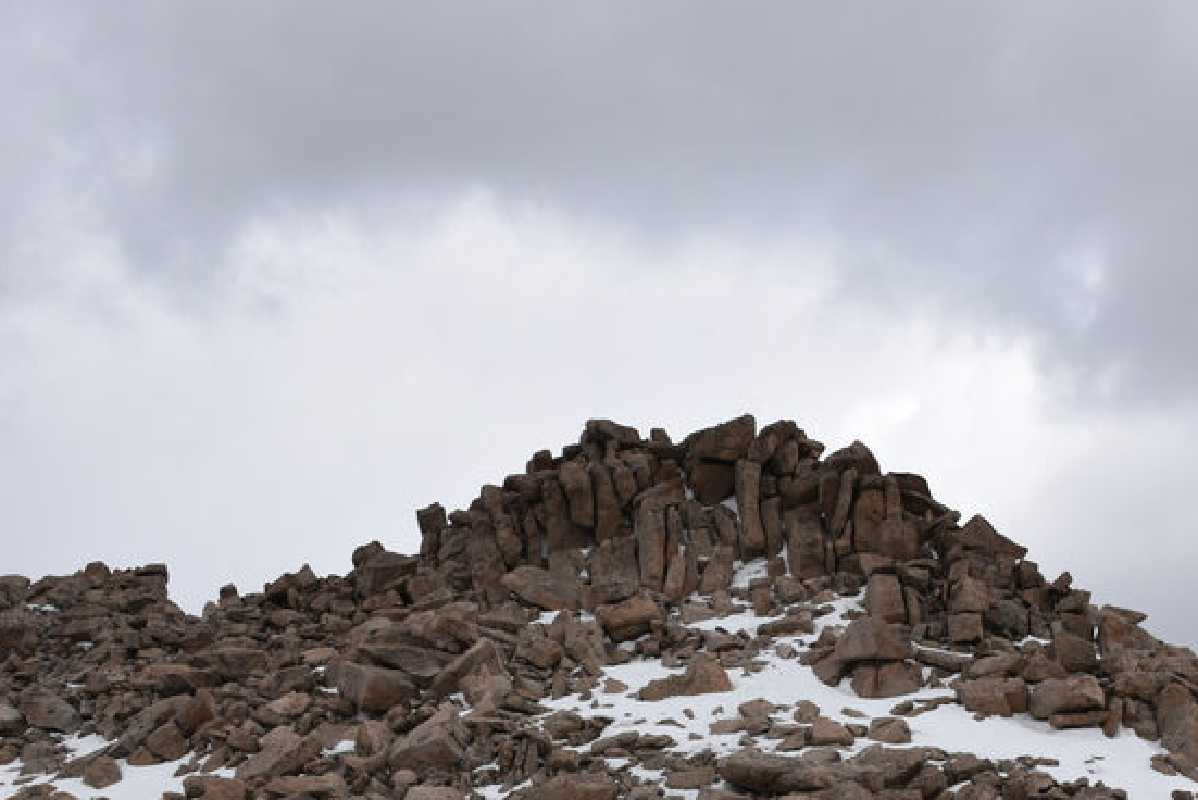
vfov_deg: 19.9
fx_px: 2164
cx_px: 698
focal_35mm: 65
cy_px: 909
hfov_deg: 30.9
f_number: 9
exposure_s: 1/320
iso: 100
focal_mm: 28
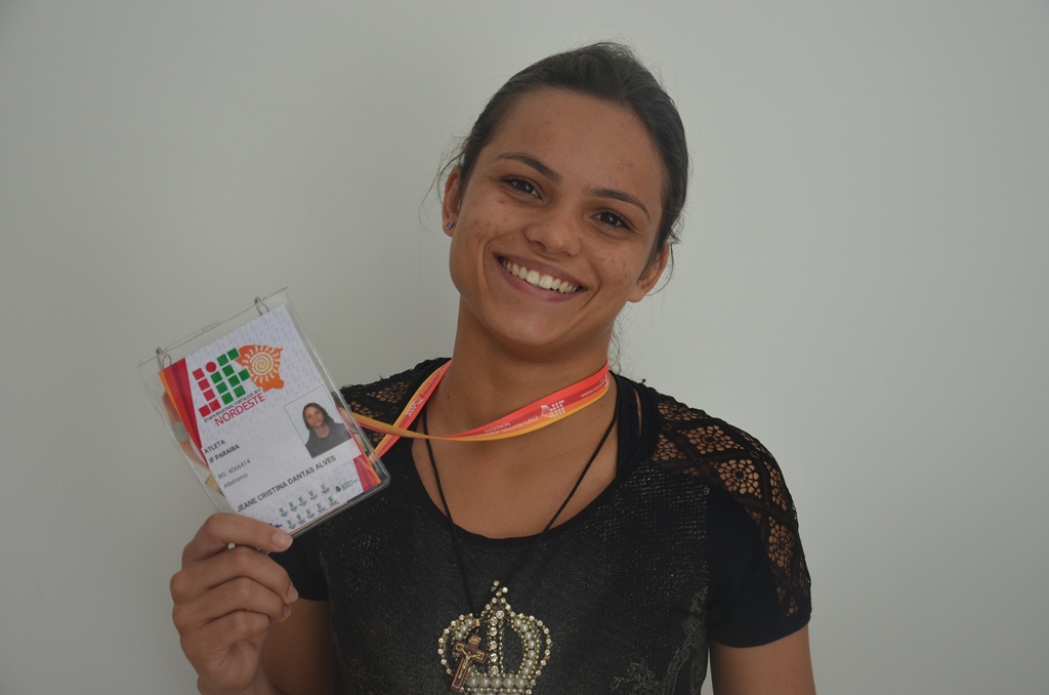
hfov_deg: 37.9
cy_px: 348
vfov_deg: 25.6
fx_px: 1526
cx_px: 524
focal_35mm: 52
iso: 400
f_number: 4.5
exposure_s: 1/60
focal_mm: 35
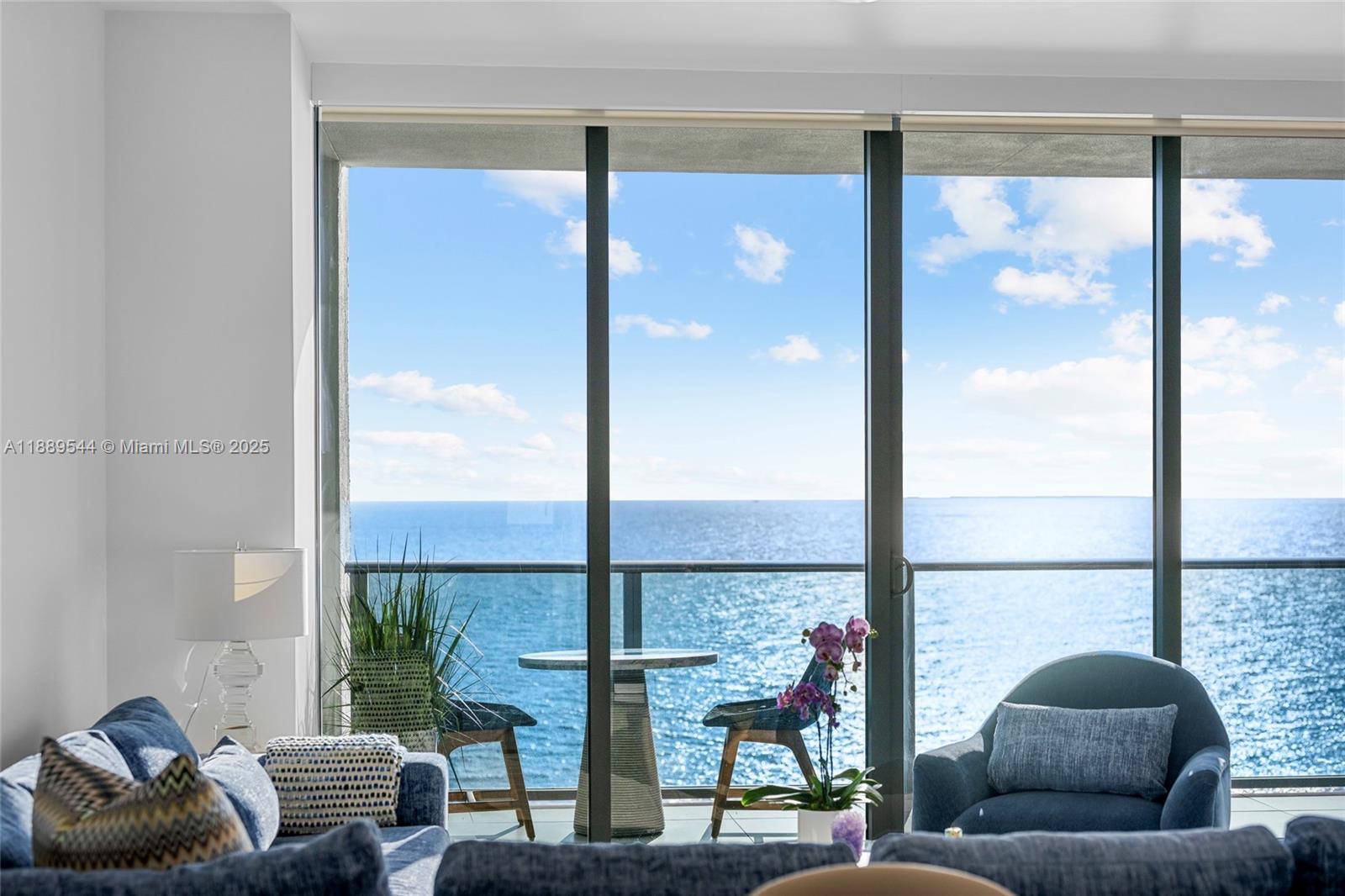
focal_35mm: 50
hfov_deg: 39.6
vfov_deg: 27.0
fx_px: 1868
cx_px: 672
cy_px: 448
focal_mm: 50
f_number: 3.5
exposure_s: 1/500
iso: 64
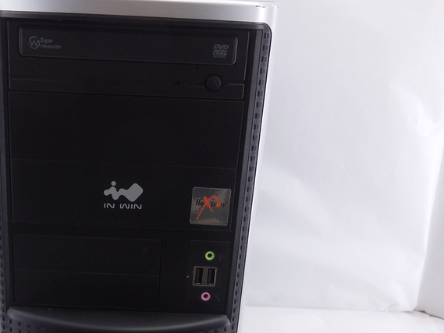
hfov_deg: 41.3
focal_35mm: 45
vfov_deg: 31.4
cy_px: 267
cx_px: 135
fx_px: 577
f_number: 3.1
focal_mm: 4.5
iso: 125
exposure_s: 1/60
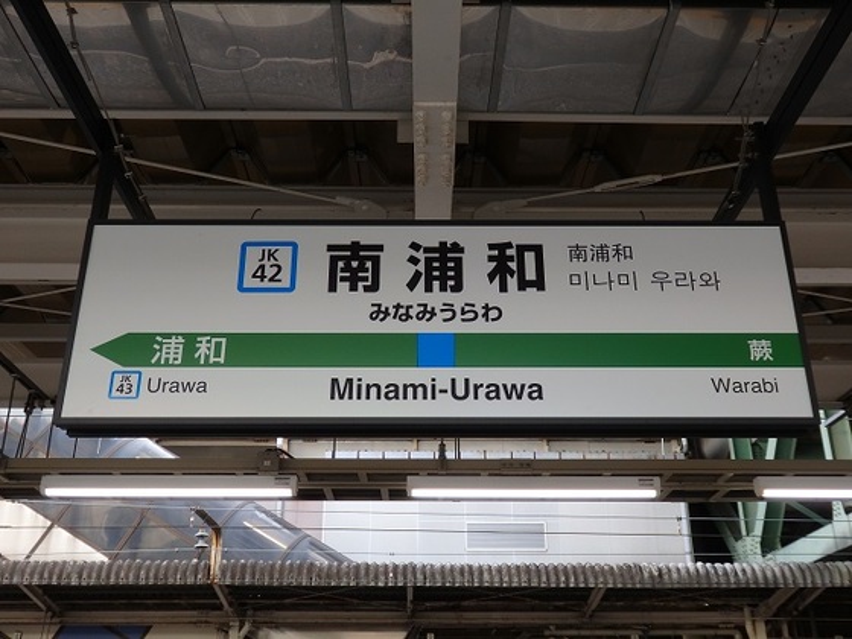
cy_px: 320
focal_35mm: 37
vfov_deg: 38.7
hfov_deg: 50.1
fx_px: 911
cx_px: 426
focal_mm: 6.6
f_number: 3.6
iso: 125
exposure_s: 1/125
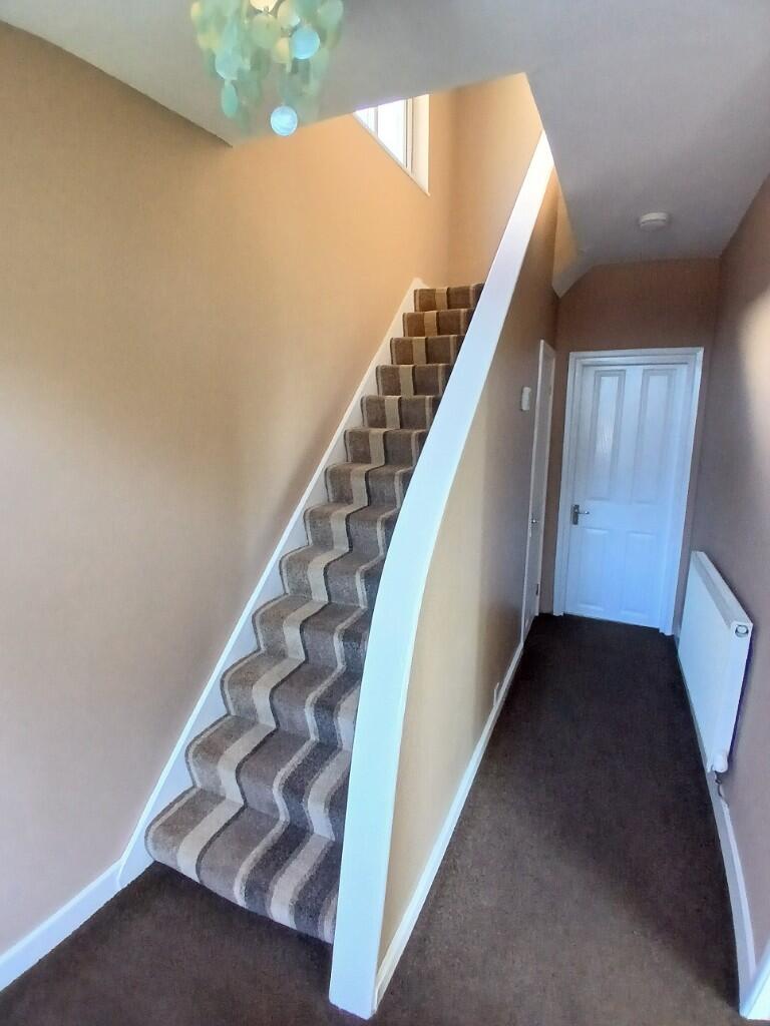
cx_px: 385
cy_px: 513
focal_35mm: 17
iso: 320
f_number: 2.2
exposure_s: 1/33.3
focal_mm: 1.4
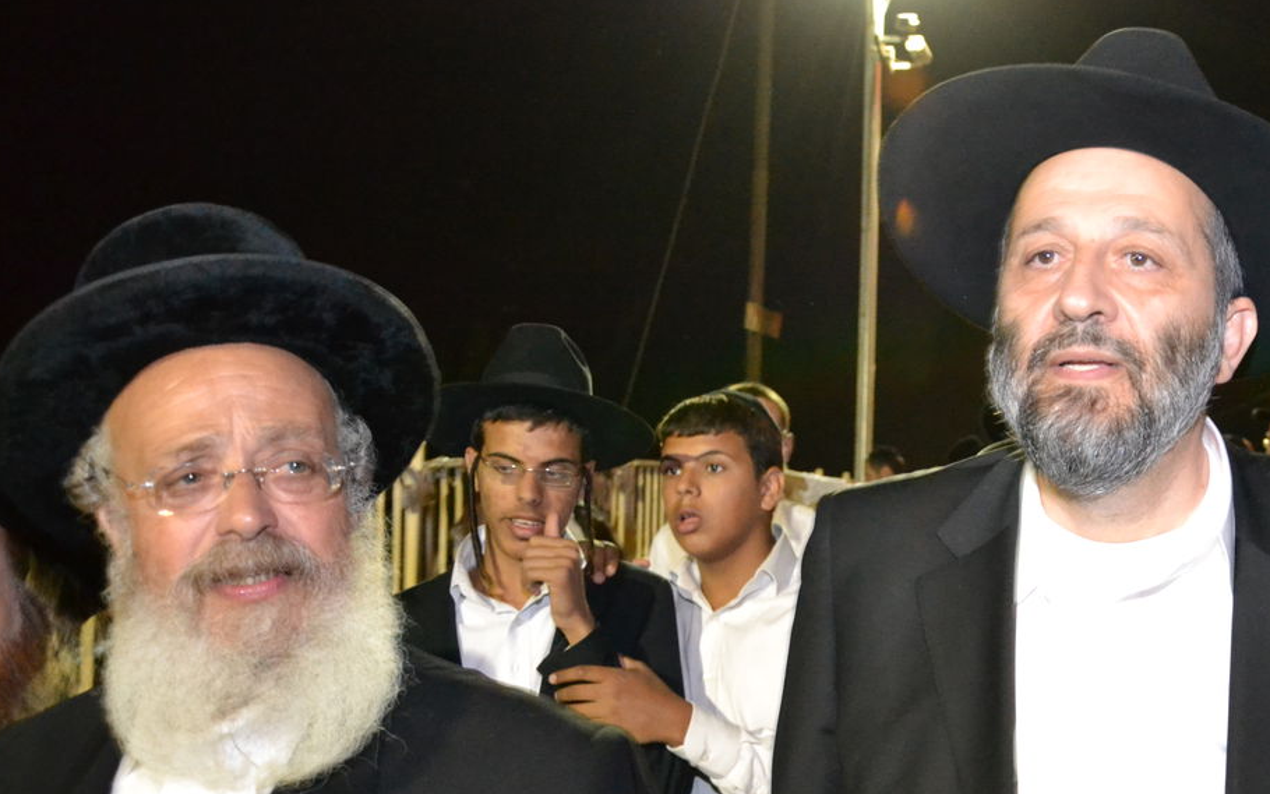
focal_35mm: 59
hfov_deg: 34.0
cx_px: 942
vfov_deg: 22.0
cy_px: 521
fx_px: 2035
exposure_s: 1/60
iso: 3200
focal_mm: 25
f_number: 4
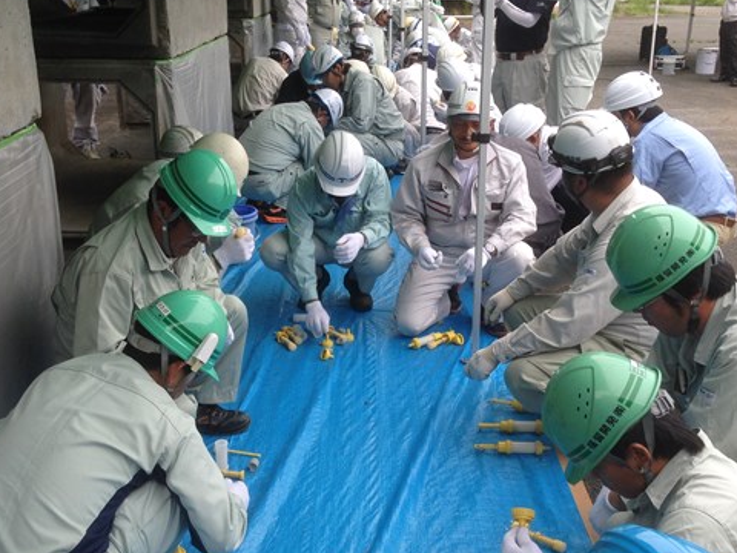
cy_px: 296
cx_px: 375
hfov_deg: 42.9
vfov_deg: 32.9
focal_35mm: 44
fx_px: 937
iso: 50
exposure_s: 1/218
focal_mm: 4.12
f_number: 2.4
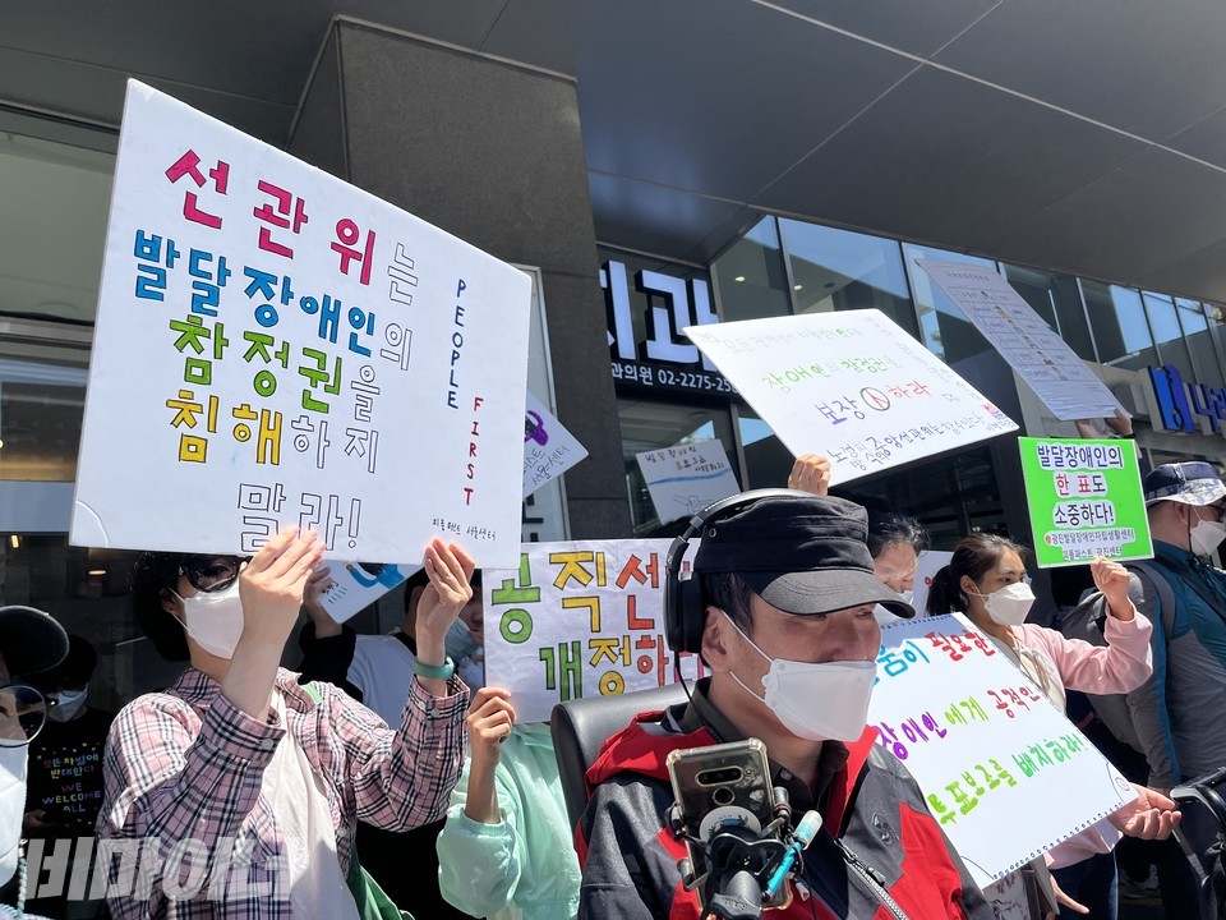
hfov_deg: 67.3
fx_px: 921
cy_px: 460
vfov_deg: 53.1
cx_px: 613
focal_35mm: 26
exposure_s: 1/3311
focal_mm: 5.1
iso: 50
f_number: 1.6
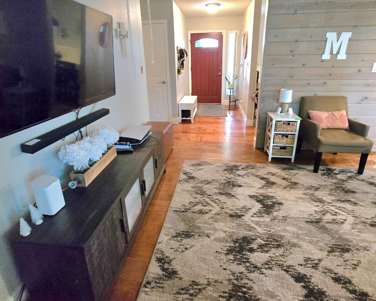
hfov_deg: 89.6
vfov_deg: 76.4
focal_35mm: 17
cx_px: 187
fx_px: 189
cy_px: 126
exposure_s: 1/60.2
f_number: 2.2
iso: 1250
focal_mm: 2.2
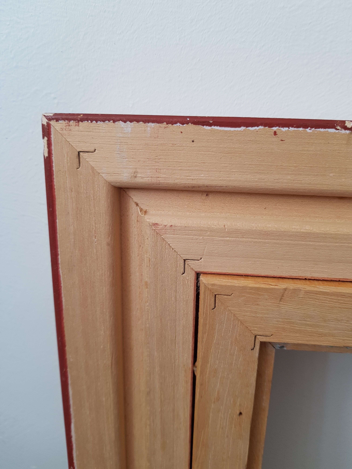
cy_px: 234
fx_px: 353
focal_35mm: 26
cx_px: 176
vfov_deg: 67.3
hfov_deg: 53.1
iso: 50
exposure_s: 1/50
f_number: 1.7
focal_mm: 4.2
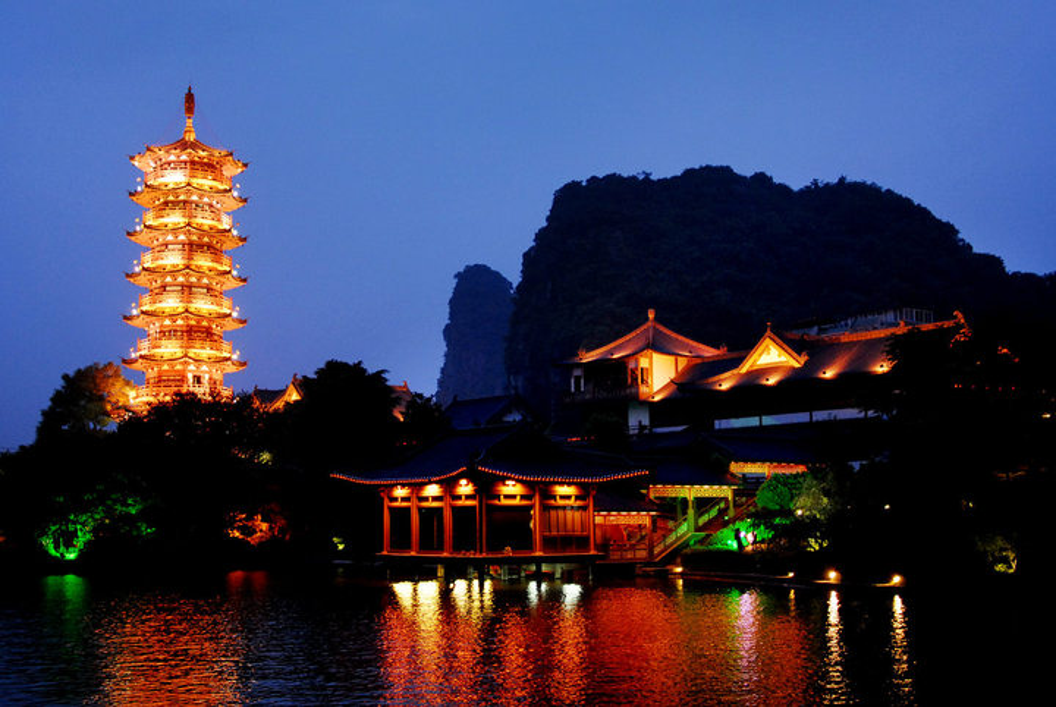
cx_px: 528
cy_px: 354
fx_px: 1145
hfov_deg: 49.5
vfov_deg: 34.3
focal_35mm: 39
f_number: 4
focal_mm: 26
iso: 800
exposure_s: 1/10
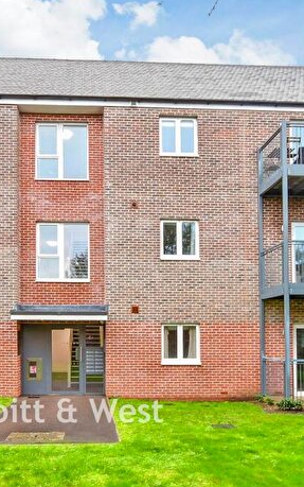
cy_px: 241
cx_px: 159
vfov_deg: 66.5
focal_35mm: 28
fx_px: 371
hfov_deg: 44.5
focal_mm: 12
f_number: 8
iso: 500
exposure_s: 1/15
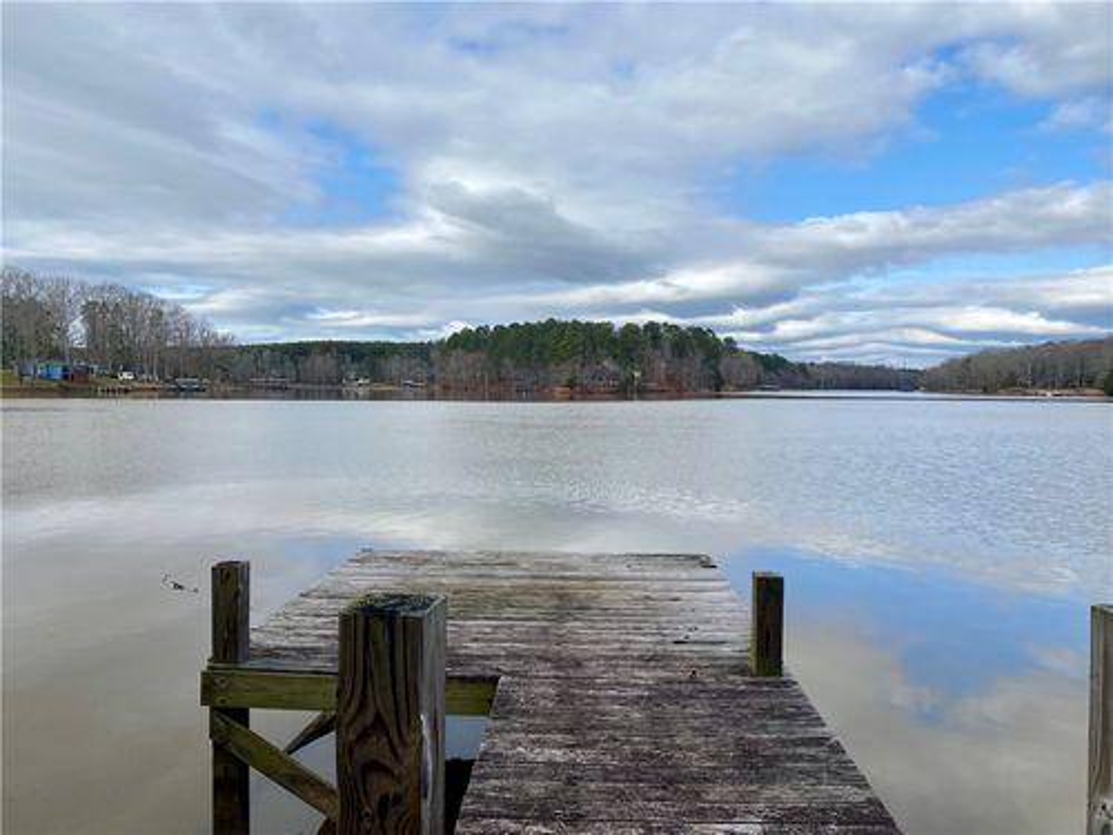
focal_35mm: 26
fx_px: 836
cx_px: 556
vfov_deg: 53.1
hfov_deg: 67.3
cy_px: 418
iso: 32
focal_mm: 4.25
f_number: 1.8
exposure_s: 1/2967
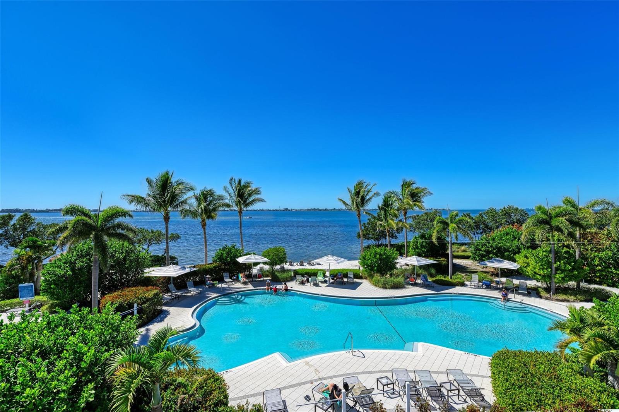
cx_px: 310
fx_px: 292
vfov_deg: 70.3
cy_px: 206
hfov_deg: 93.3
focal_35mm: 17
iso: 250
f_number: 8
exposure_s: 1/2500
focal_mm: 17
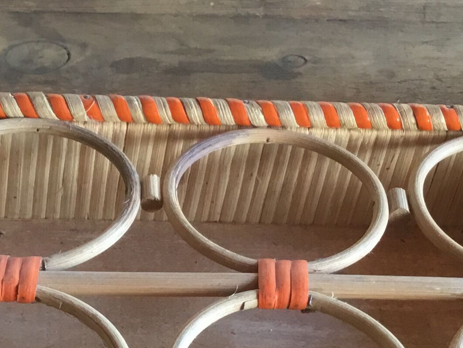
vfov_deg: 15.3
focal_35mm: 95
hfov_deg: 20.6
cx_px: 182
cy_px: 332
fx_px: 1271
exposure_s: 1/33
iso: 100
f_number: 2.4
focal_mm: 3.3
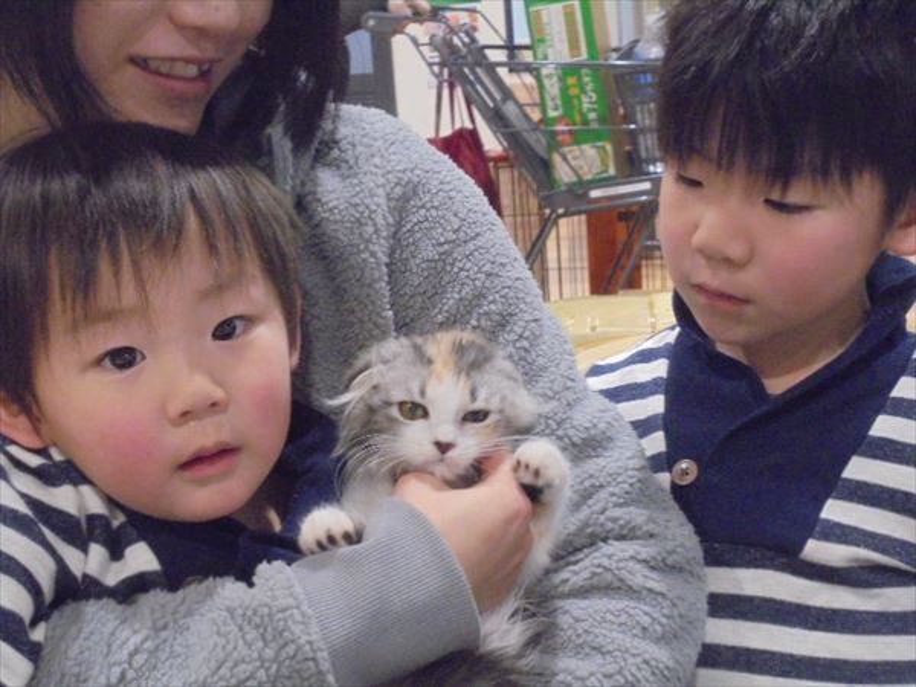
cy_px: 344
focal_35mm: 56
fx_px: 1482
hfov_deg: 34.3
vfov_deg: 26.1
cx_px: 458
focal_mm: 10.1
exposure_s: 1/40
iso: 800
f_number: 5.2
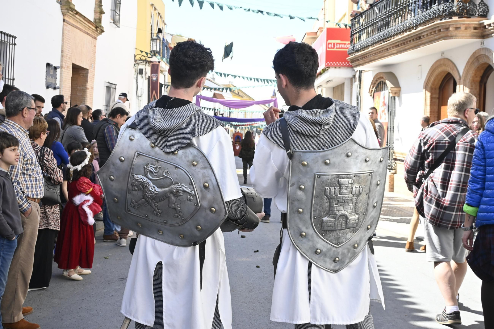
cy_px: 164
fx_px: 597
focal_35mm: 44
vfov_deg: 30.8
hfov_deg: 45.0
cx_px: 247
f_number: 6.3
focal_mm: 29
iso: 500
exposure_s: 1/500
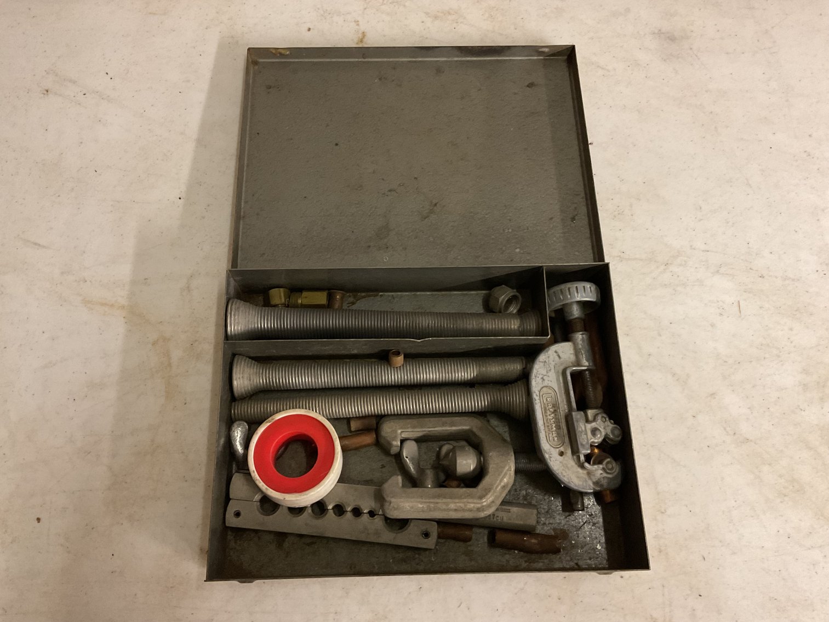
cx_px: 414
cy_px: 311
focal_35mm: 29
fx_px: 695
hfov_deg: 61.7
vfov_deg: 48.2
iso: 250
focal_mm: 3
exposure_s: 1/40
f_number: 1.8
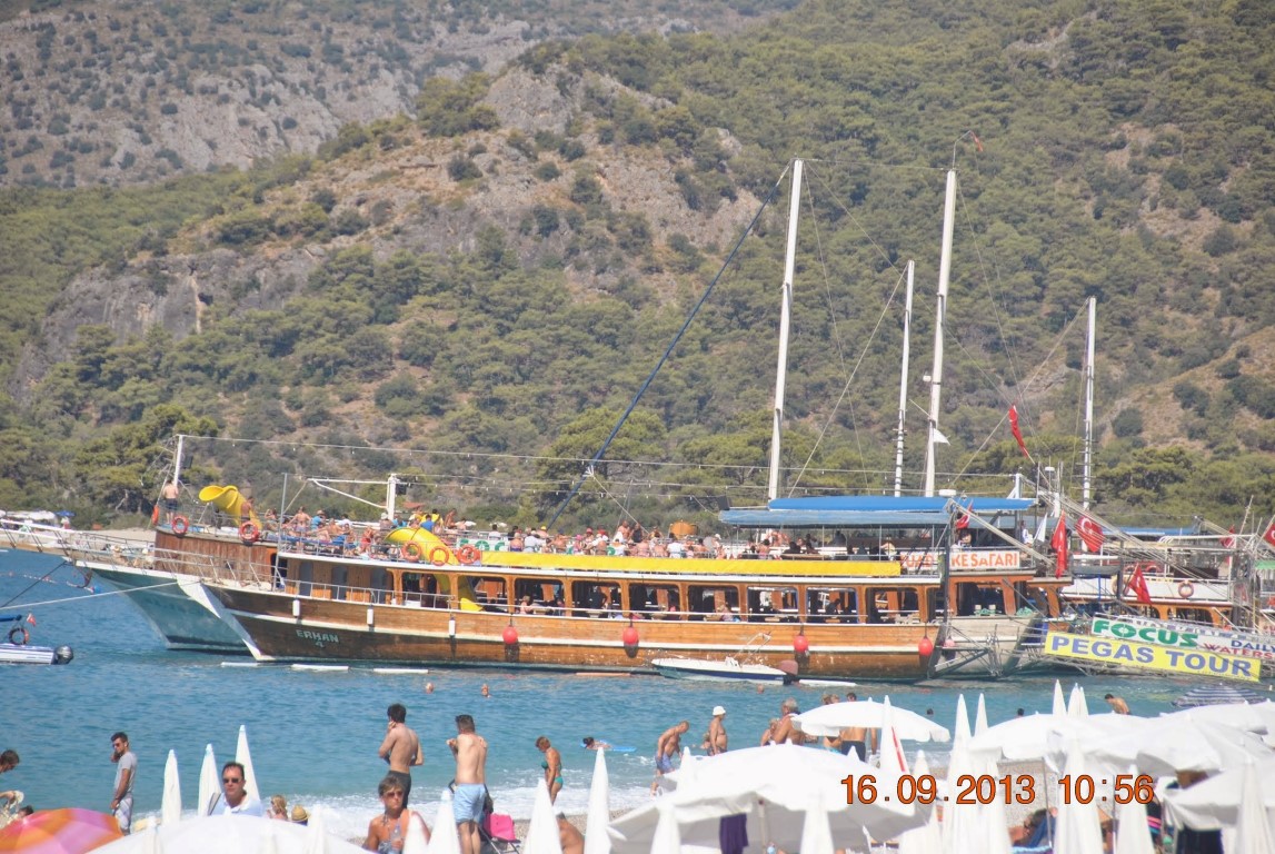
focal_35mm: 255
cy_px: 427
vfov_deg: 5.4
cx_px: 638
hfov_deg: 8.1
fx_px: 9043
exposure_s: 1/1000
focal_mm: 170
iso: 200
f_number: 5.6
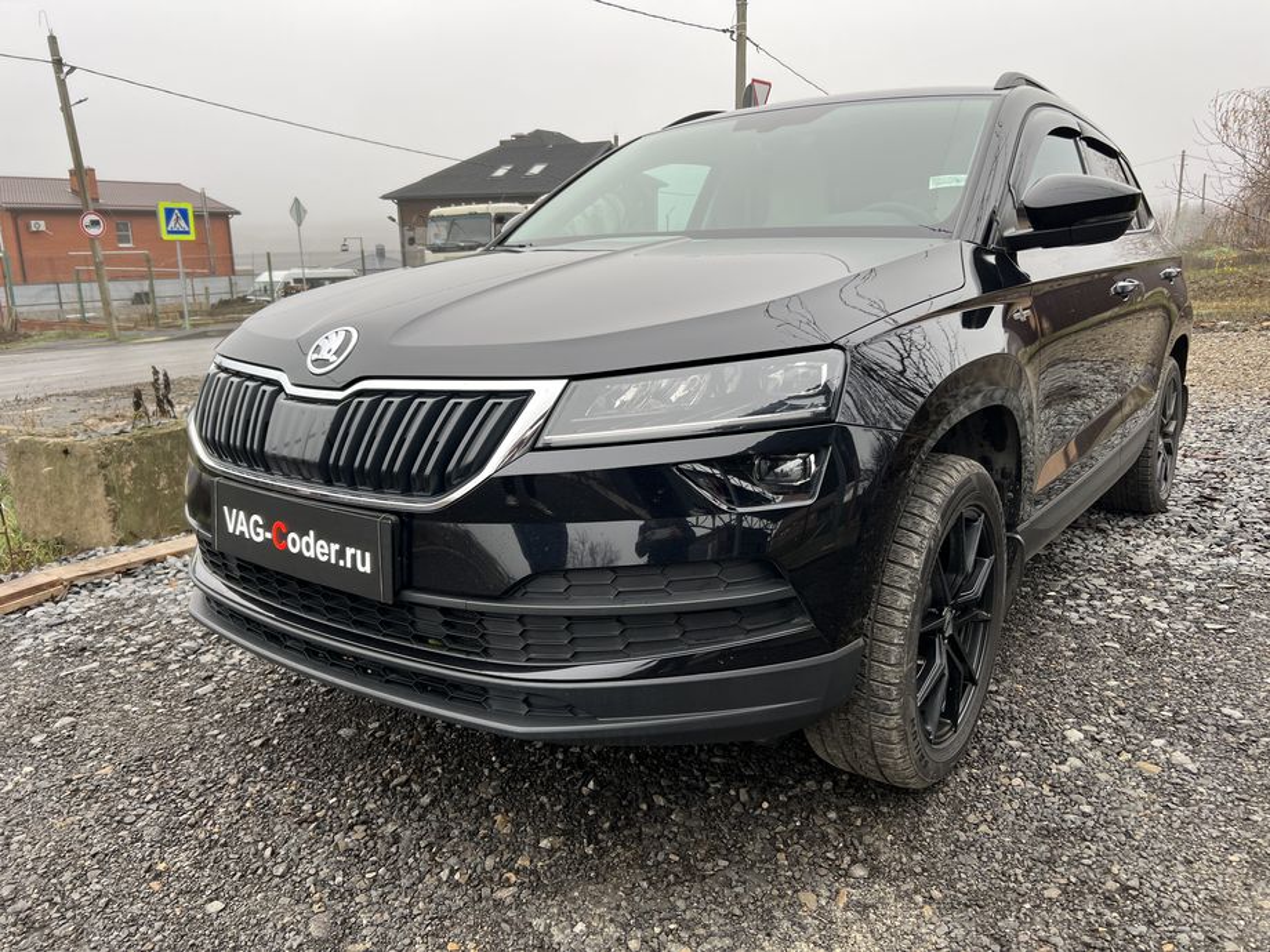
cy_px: 476
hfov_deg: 67.3
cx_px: 635
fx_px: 954
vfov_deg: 53.1
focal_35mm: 26
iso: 40
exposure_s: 1/121
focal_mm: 5.7
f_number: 1.5
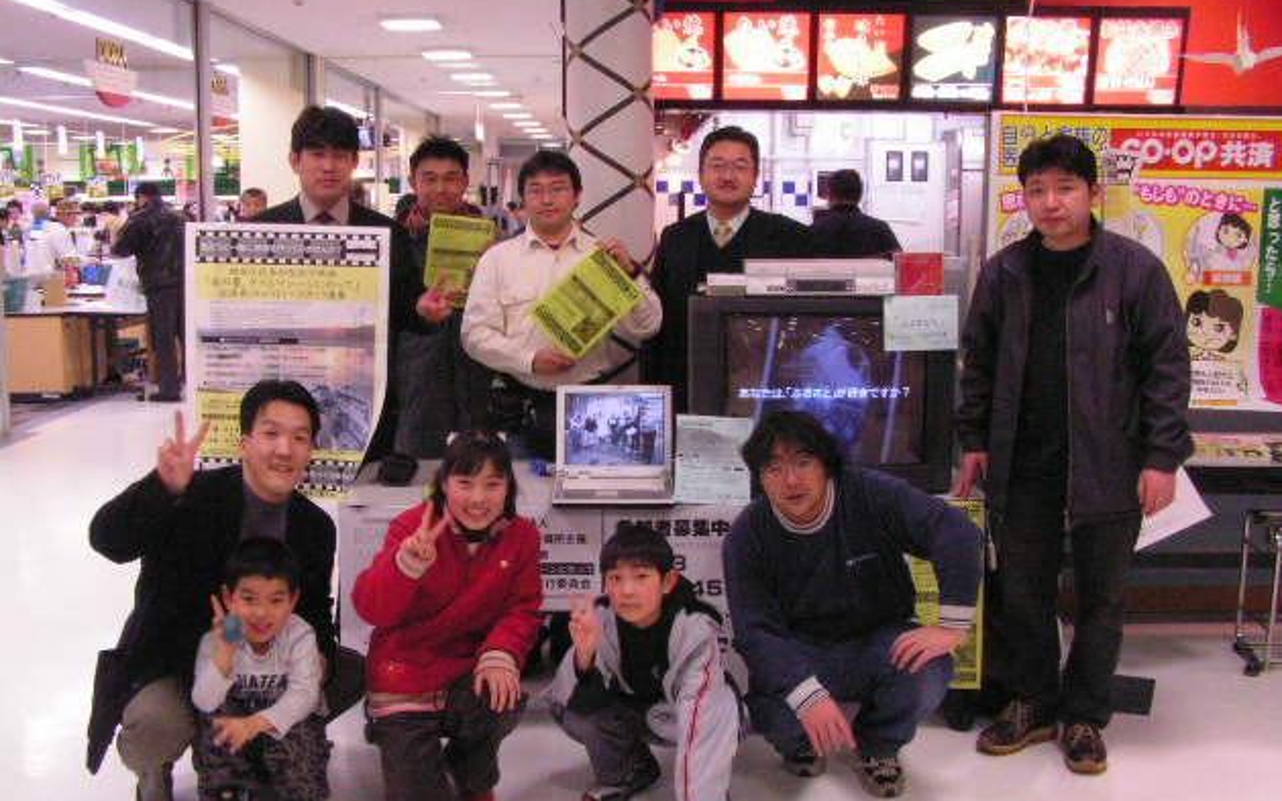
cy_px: 397
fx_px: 1432
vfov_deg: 31.2
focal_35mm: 41
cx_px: 650
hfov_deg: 48.2
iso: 400
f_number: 8
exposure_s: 1/13
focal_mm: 6.3
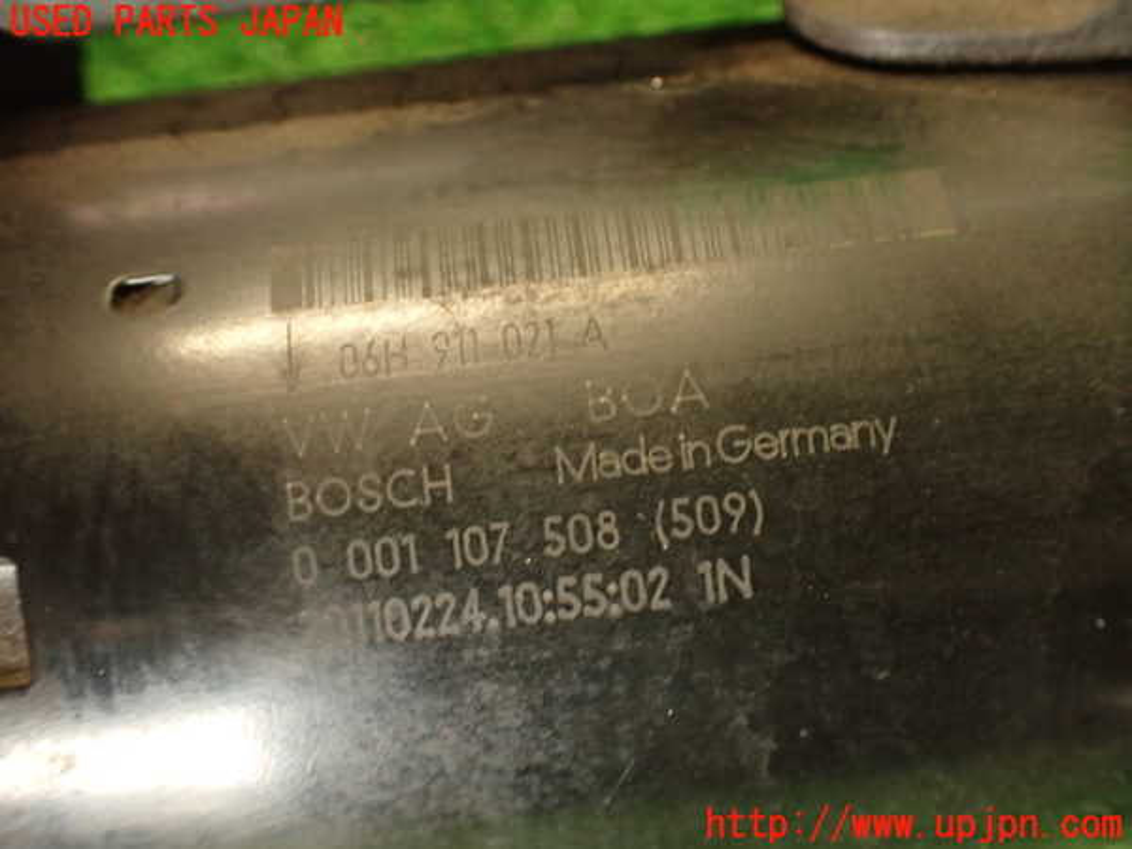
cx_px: 566
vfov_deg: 39.7
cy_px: 424
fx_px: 1177
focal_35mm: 36
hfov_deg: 51.4
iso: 640
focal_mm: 6.37
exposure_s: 1/40
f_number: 2.5
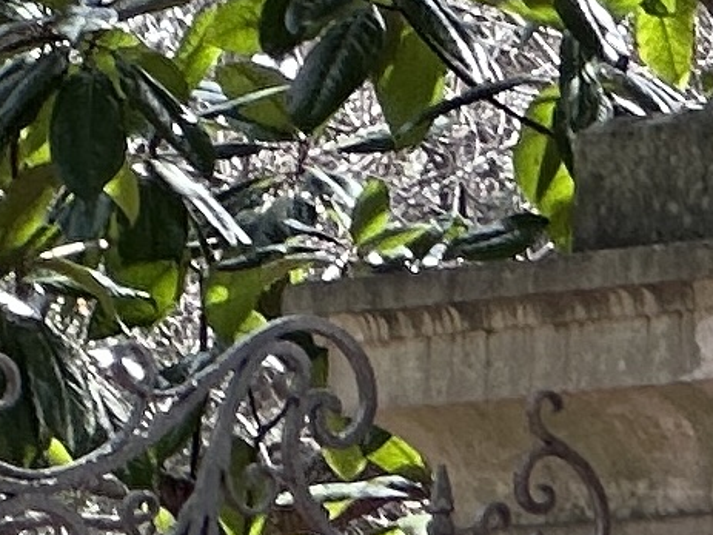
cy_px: 1540
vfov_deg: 2.6
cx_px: 2352
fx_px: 11655
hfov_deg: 3.4
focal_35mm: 566
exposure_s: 1/99
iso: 32
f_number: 2.8
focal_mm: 9
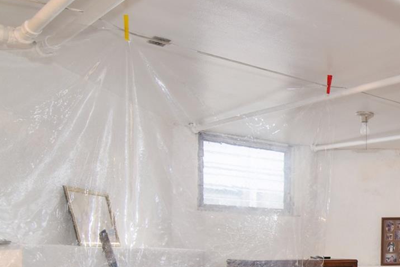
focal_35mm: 47
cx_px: 475
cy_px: 252
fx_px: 527
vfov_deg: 27.2
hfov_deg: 33.9
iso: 640
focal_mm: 11
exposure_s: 1/20
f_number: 8
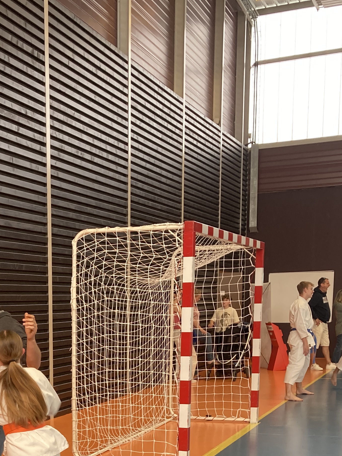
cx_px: 20
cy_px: 444
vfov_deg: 29.4
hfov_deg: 22.9
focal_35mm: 62
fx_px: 817
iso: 64
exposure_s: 1/100
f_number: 1.8
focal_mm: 3.99
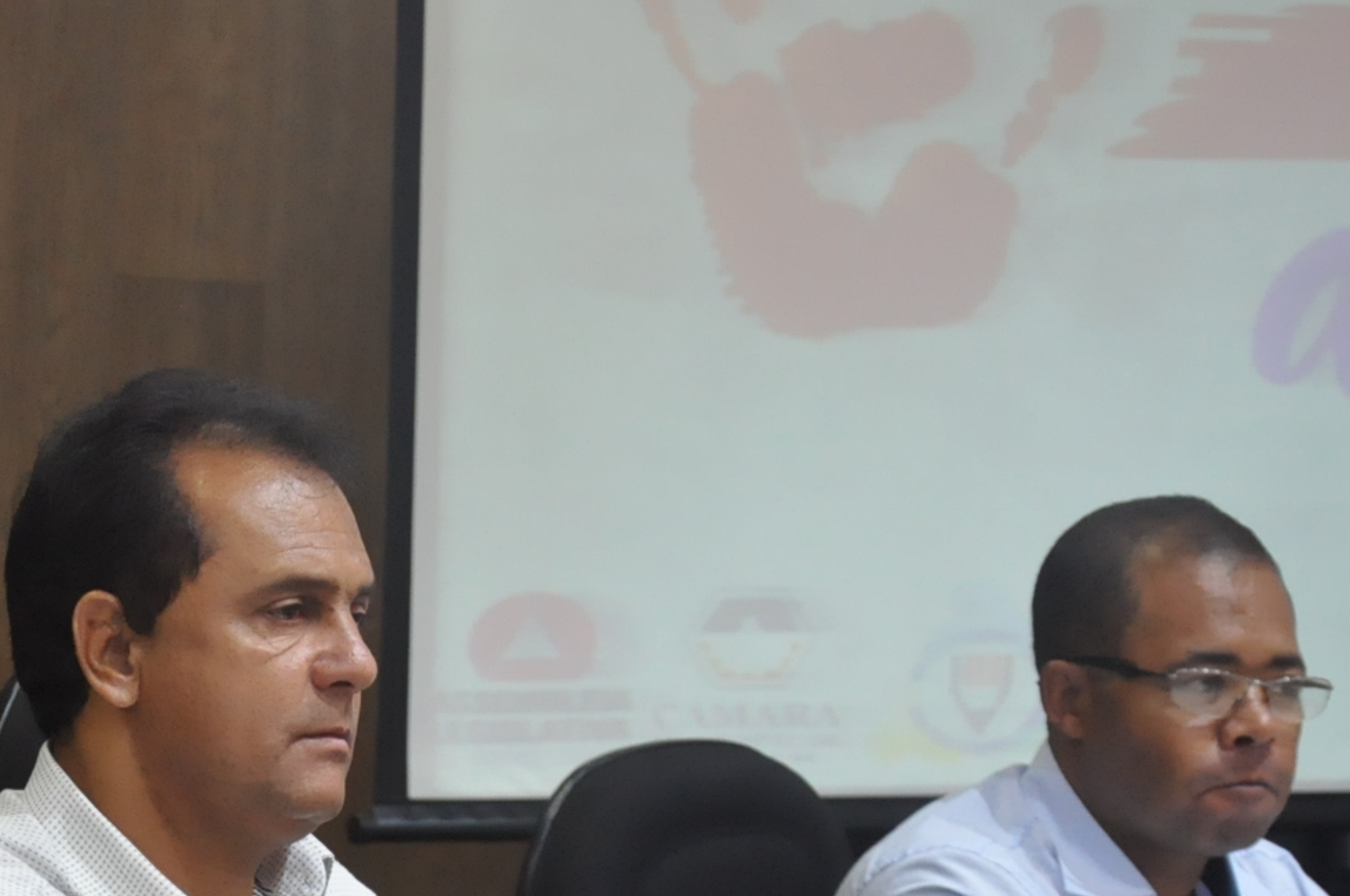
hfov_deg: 8.3
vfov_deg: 5.6
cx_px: 107
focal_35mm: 246
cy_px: 831
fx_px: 9218
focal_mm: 75
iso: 2000
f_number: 5.3
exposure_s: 1/125
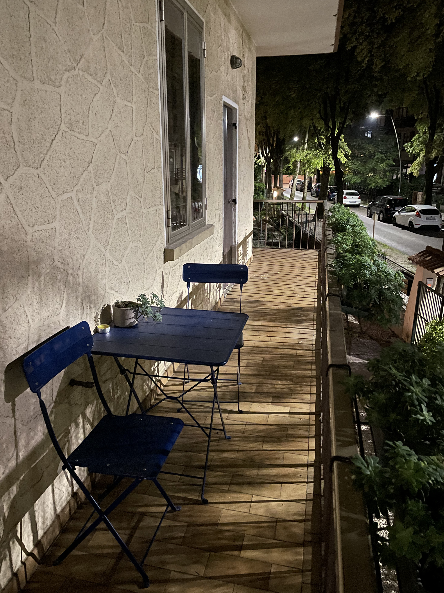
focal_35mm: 27
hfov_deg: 51.4
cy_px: 296
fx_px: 462
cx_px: 220
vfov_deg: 65.3
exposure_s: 1/8
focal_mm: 4.2
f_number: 1.6
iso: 640
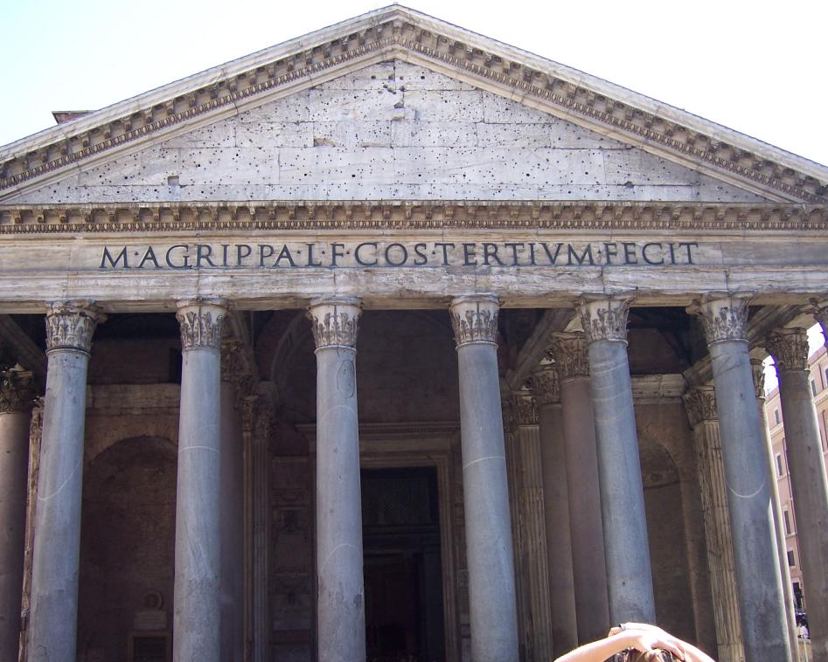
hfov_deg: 47.9
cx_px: 392
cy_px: 328
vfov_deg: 39.2
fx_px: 931
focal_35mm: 38
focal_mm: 6
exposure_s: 1/250
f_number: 3
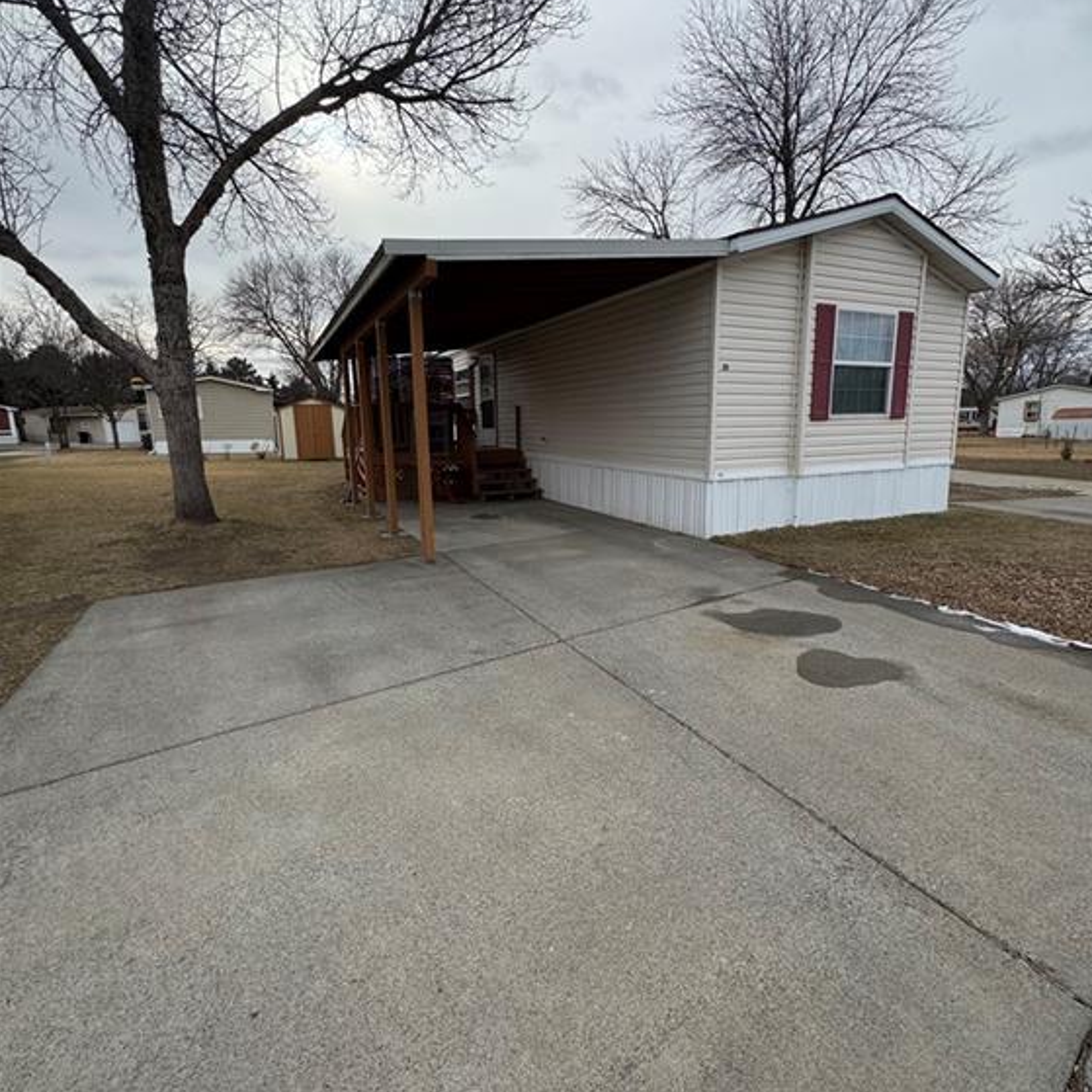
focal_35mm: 17
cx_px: 561
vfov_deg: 83.9
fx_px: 607
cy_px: 531
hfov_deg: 83.9
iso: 50
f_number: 2.2
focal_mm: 2.22
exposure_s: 1/1536
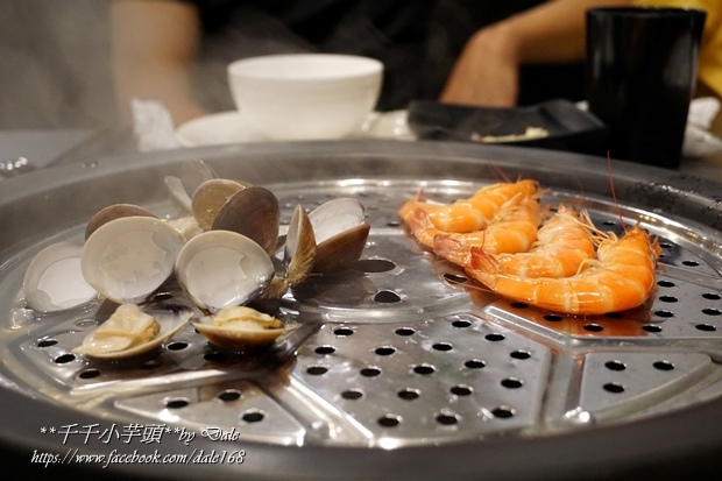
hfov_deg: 40.0
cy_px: 240
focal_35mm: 50
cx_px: 361
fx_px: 992
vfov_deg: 27.2
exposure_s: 1/60
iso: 3200
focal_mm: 33
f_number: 5
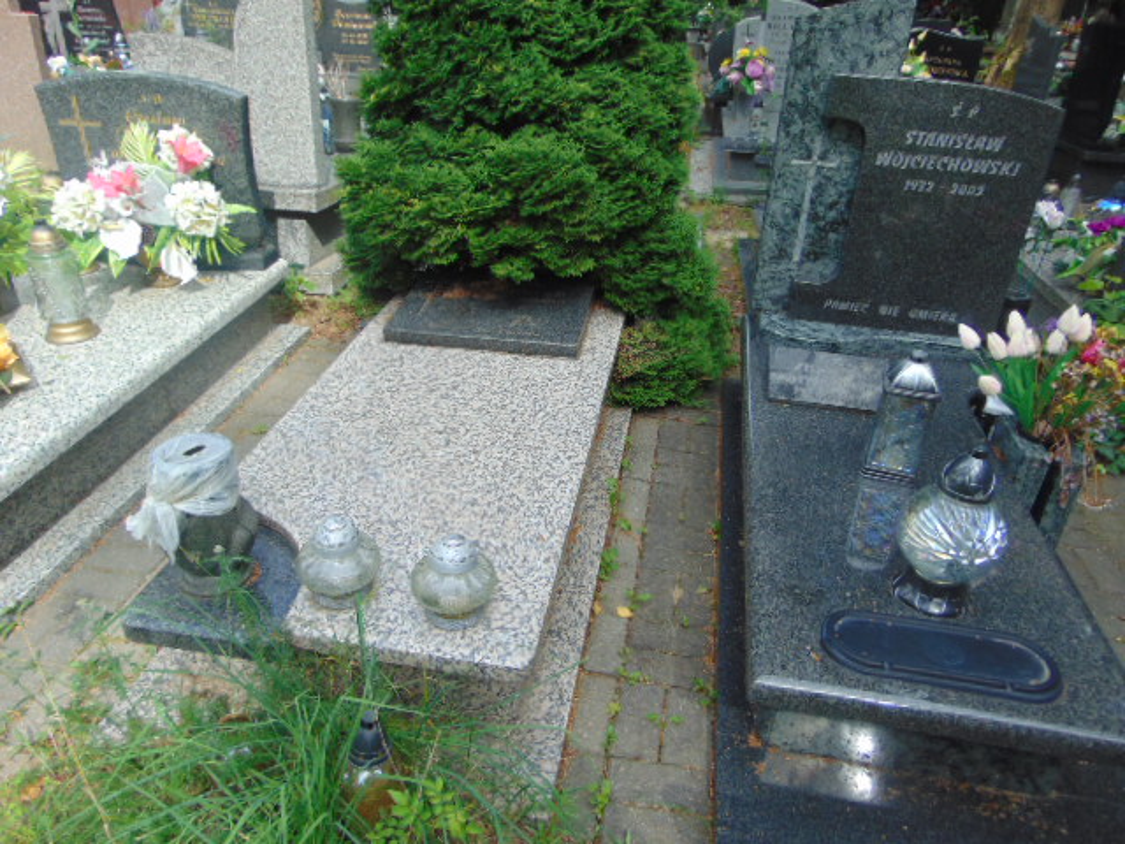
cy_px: 422
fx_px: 812
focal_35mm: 25
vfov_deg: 54.9
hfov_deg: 69.4
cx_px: 562
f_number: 3
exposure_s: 1/500
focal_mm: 4.5
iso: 80
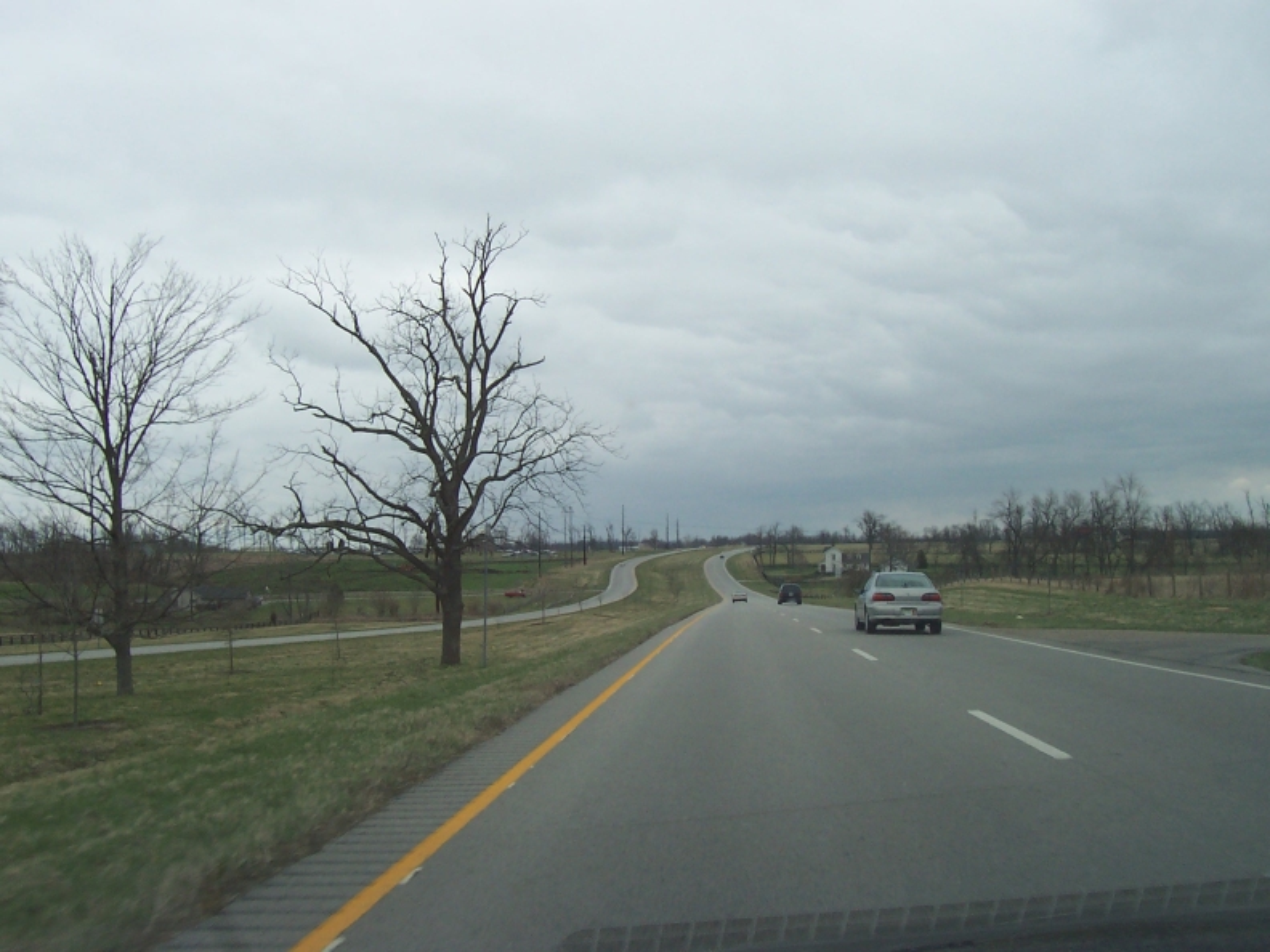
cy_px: 476
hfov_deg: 50.1
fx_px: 1357
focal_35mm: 37
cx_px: 635
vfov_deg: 38.7
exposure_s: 1/350
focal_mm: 5.6
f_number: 5.6
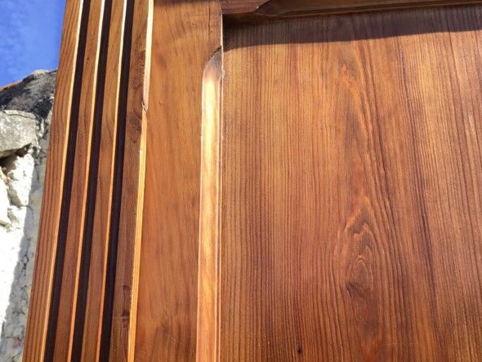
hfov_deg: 44.8
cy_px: 248
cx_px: 243
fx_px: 585
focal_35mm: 42
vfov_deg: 34.0
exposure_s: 1/440
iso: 25
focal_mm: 3.3
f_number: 2.4
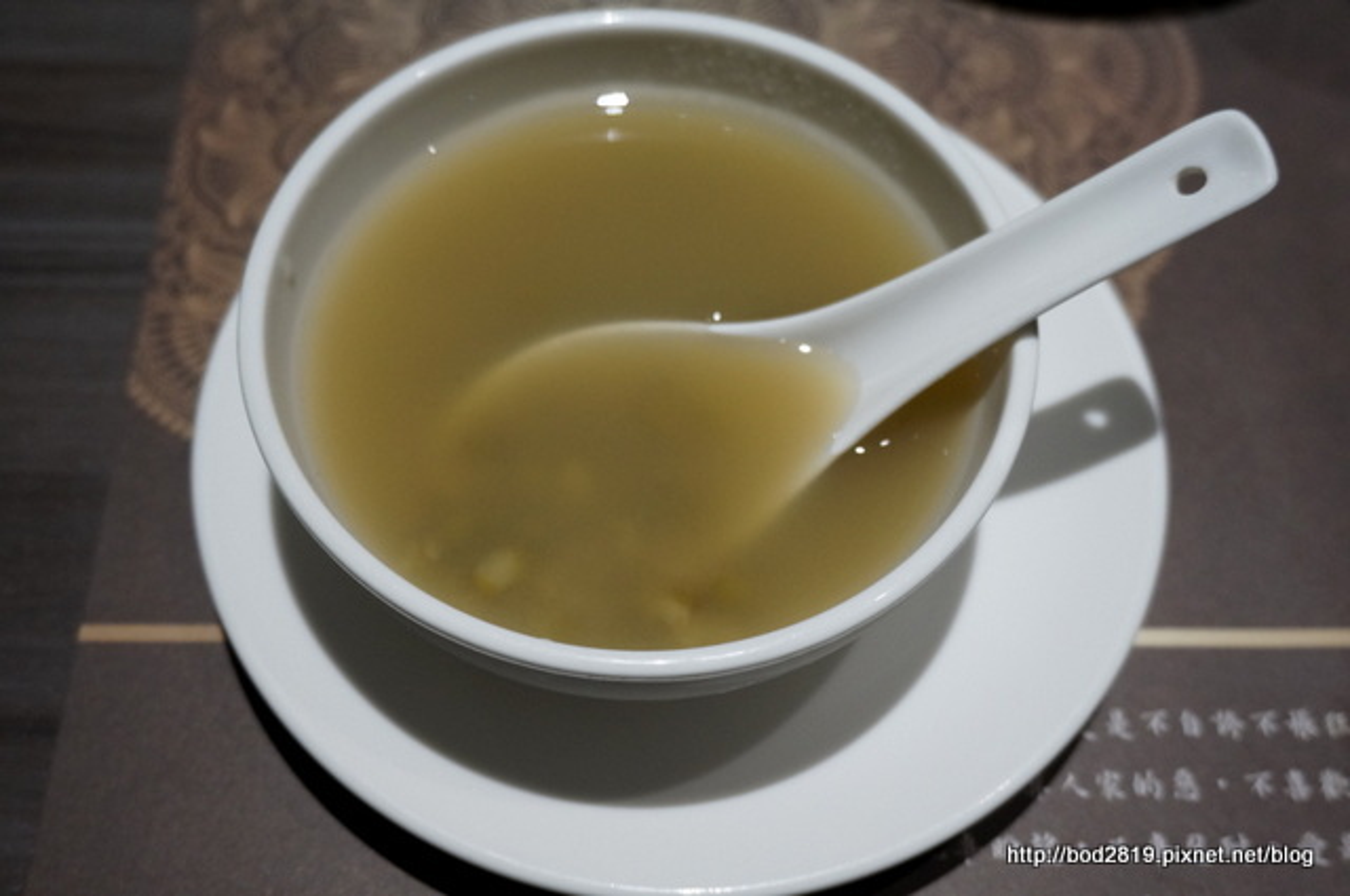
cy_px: 448
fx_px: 1461
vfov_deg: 34.1
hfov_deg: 49.6
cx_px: 675
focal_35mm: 39
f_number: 4.5
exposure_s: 1/60
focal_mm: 26
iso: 1000
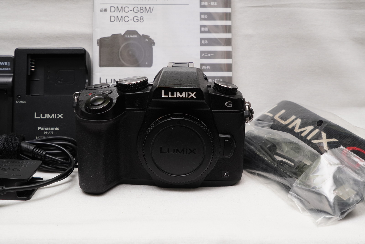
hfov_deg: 43.6
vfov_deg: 29.9
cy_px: 122
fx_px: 456
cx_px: 182
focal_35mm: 45
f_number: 8
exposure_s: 1/60
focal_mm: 30
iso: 800
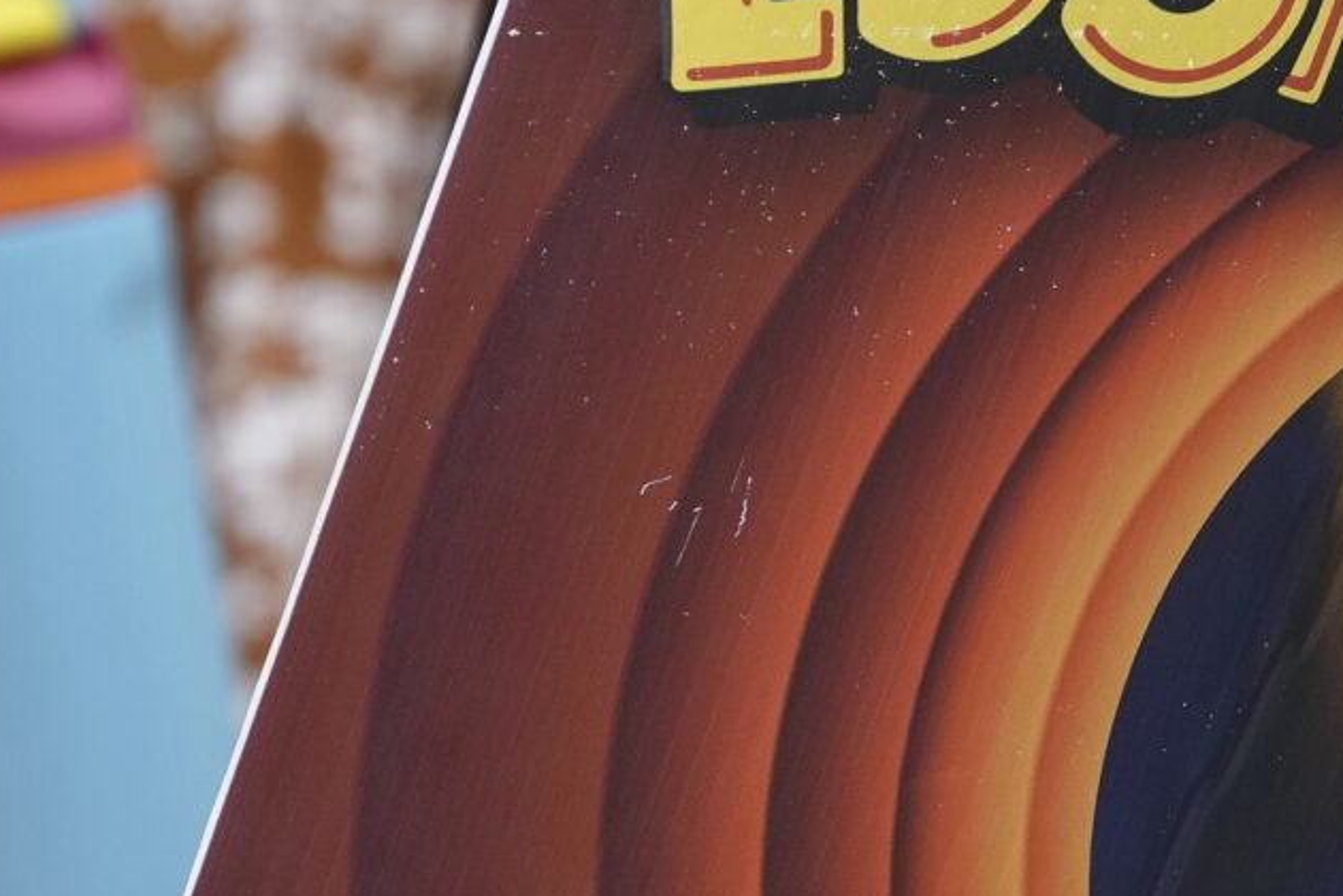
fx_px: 30327
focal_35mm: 813
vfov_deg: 1.7
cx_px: 1473
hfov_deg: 2.5
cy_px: 714
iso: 800
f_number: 4
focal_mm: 200
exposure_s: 1/200
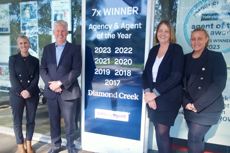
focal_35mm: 30
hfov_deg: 61.9
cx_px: 115
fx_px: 192
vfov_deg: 43.6
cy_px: 76
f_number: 9
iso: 320
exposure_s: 1/30
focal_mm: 30
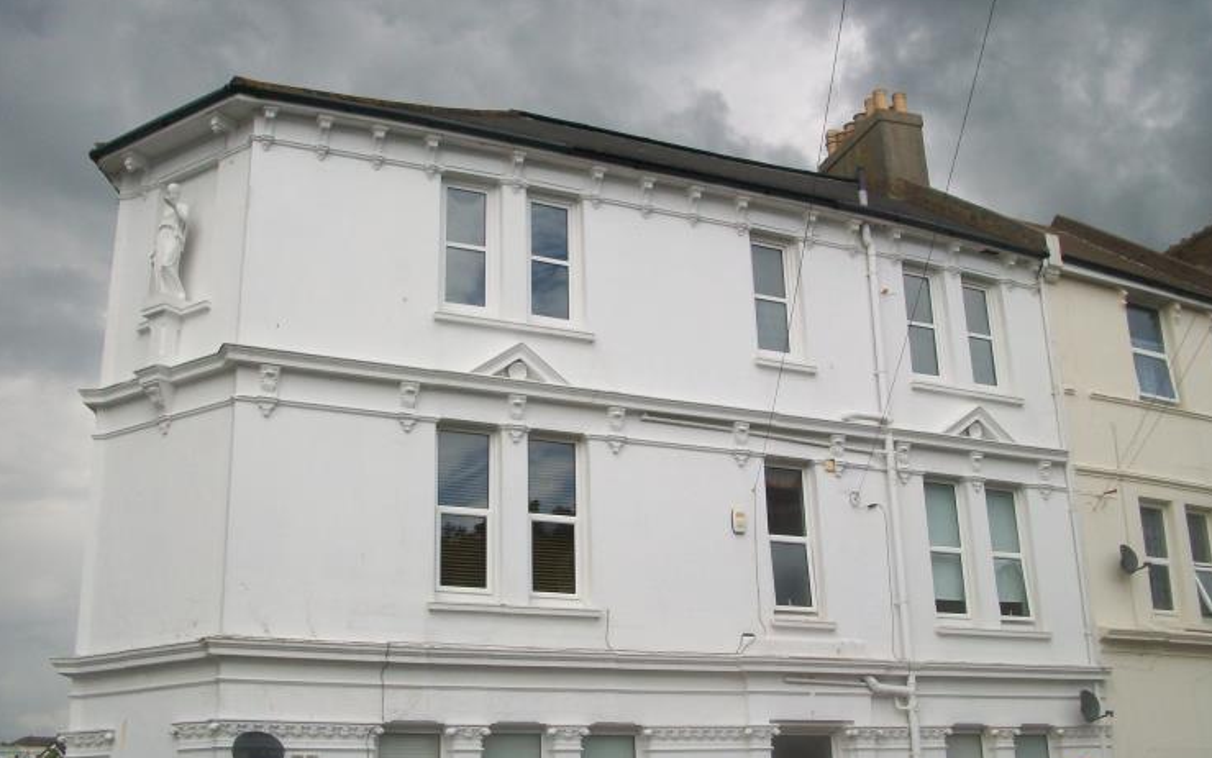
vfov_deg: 32.7
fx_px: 1288
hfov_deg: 50.4
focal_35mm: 39
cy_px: 323
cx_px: 618
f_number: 5.5
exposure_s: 1/400
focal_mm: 5.7
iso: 80
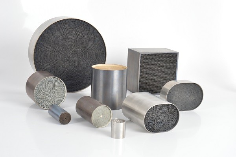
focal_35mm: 60
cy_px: 78
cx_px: 118
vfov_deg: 22.5
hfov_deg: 33.4
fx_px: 393
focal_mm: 40
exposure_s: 1/125
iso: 400
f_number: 18
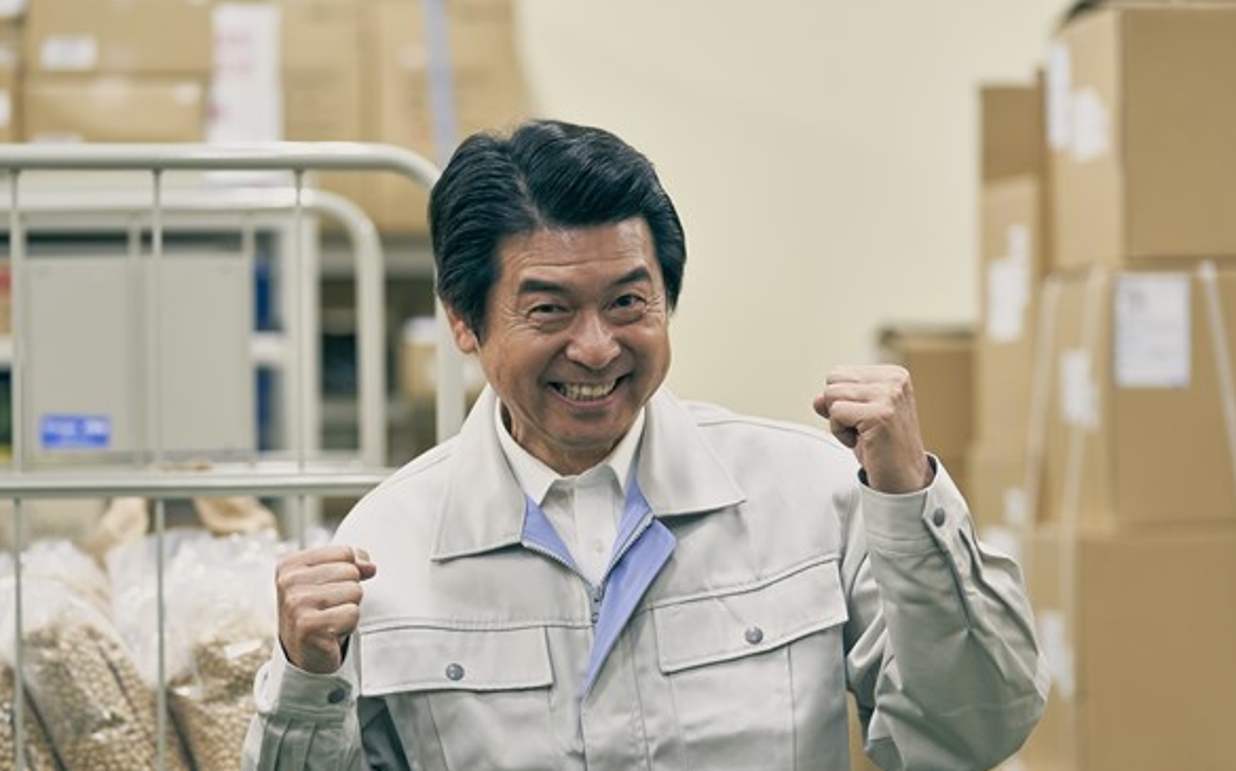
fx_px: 4310
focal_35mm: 128
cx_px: 562
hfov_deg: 16.3
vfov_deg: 10.2
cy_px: 429
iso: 800
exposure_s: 1/160
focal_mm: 102
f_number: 2.8
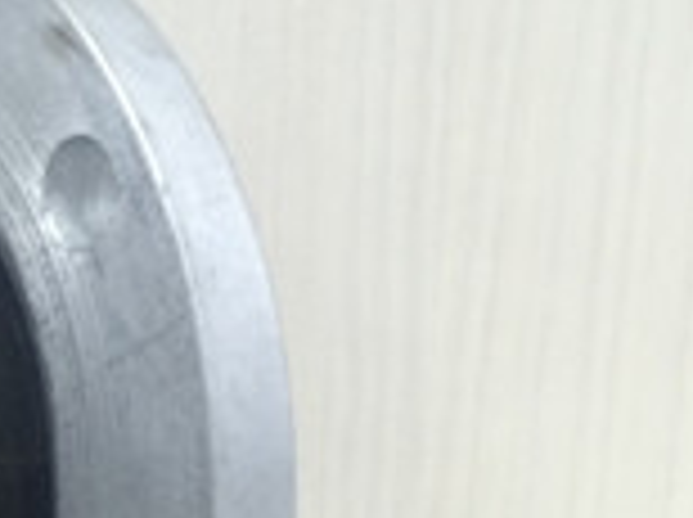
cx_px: -342
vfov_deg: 12.9
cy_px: 504
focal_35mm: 113
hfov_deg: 16.0
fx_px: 2259
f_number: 2.2
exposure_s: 1/15
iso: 125
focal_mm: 4.15
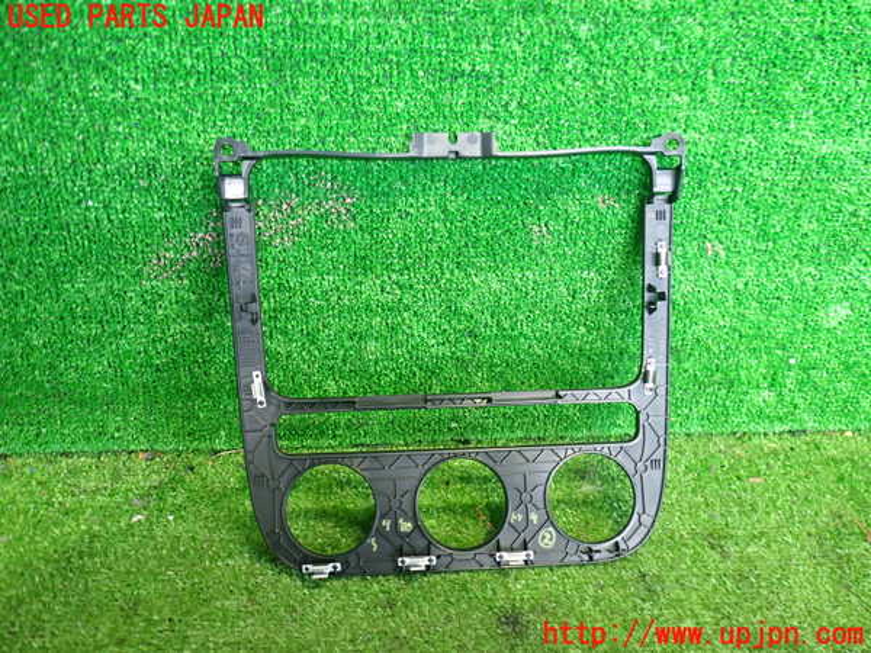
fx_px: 755
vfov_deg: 46.8
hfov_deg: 60.0
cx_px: 436
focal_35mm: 30
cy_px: 326
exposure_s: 1/30
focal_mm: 5.4
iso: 320
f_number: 2.3
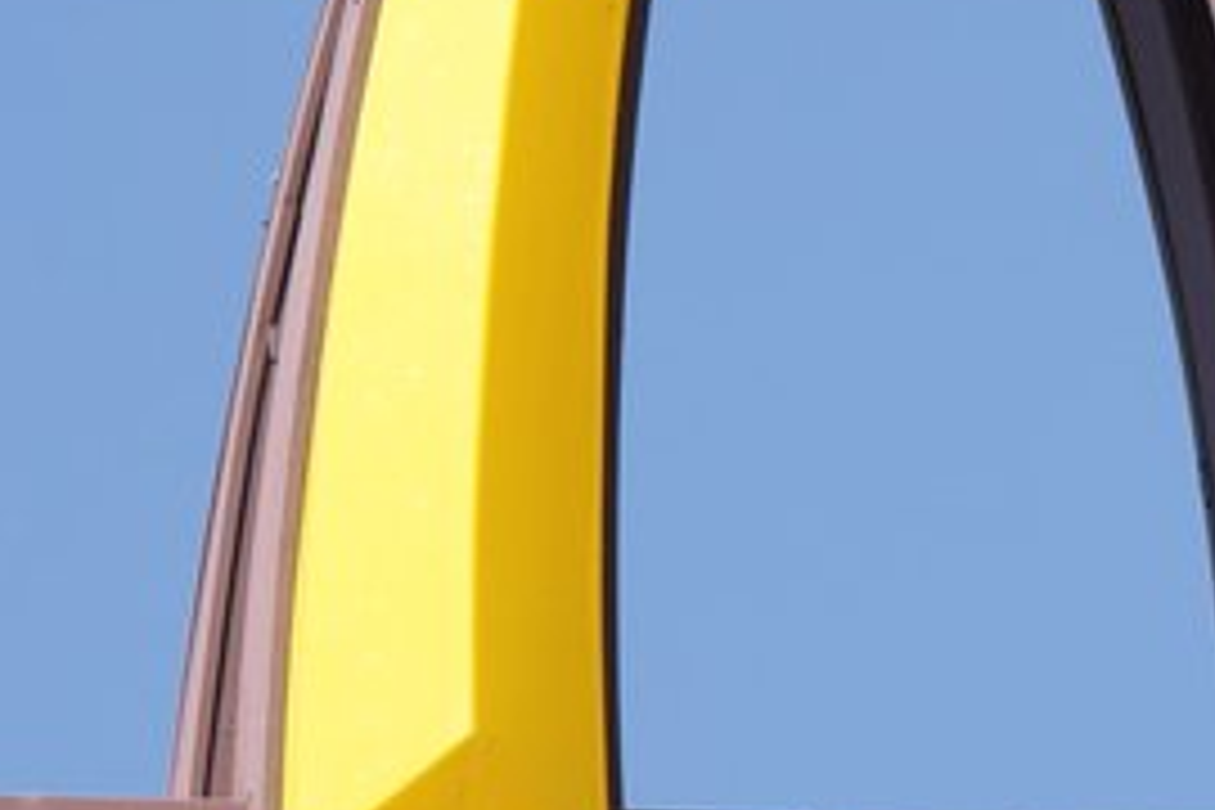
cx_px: 2241
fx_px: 31351
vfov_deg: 1.5
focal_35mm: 929
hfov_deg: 2.2
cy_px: 734
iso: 100
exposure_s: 1/250
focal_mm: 200
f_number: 8
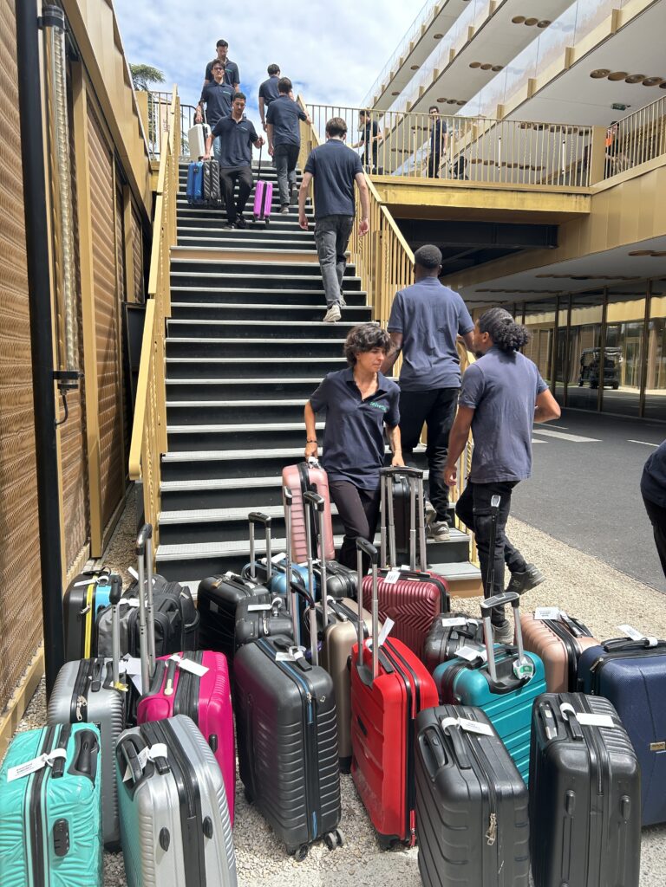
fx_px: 667
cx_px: 333
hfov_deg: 53.1
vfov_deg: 67.3
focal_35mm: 26
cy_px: 444
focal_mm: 5.7
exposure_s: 1/1377
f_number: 1.5
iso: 50
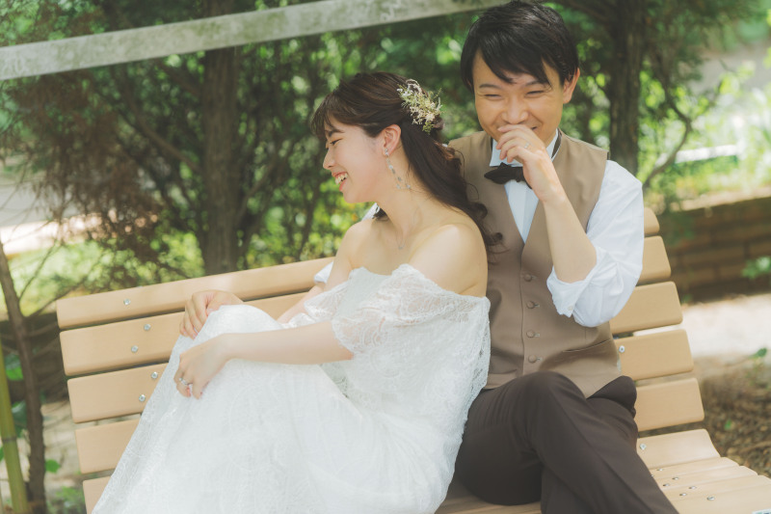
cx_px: 386
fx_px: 1820
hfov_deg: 23.9
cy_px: 257
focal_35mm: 85
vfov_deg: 16.1
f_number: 2
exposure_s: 1/800
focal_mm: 85
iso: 200
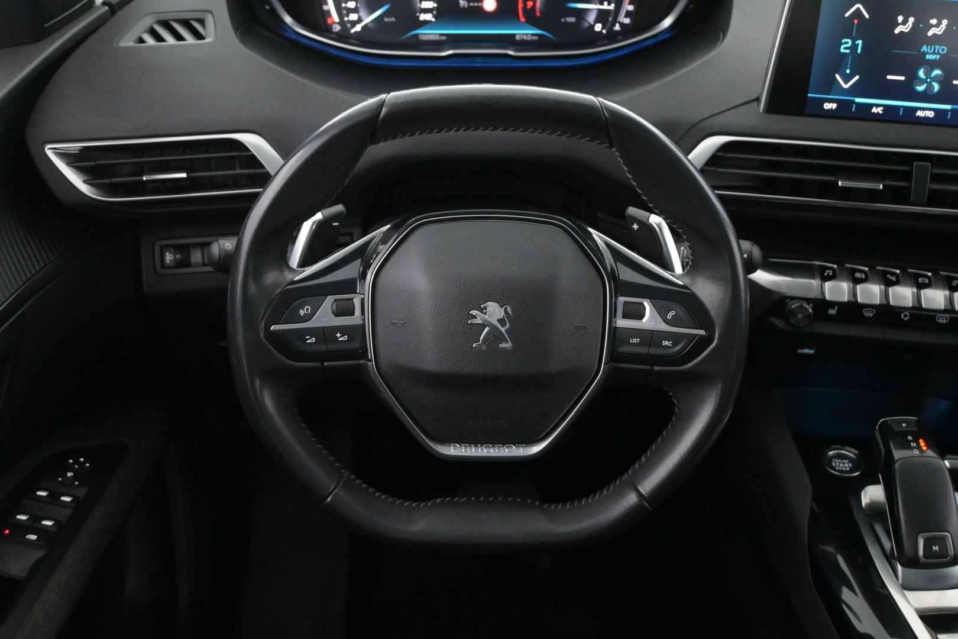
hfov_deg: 46.4
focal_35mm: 42
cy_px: 320
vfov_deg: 31.9
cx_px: 479
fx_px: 1118
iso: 5000
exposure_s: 1/50
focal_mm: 28
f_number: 4.5
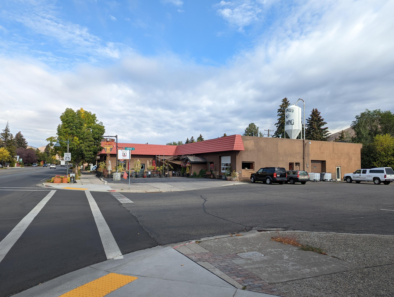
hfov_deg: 71.5
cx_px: 197
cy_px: 148
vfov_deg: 56.9
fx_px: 274
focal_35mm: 24
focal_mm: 6.81
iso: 58
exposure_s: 1/1471
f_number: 1.85
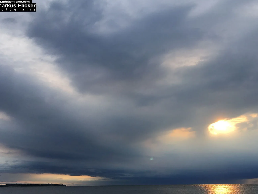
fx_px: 320
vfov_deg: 33.1
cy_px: 139
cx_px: 180
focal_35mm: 43
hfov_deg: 43.0
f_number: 2.2
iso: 25
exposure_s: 1/1050
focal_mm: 4.15
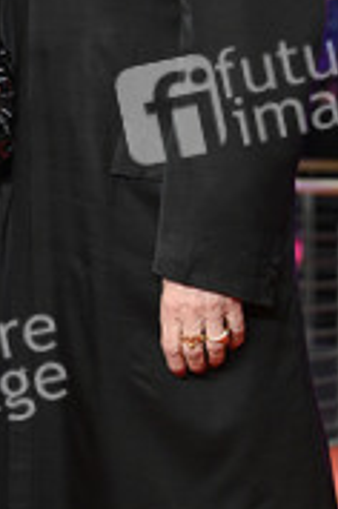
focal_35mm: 220
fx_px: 3110
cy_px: -46
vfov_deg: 9.3
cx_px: 3
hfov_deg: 6.2
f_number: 5.6
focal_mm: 98
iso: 5000
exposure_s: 1/200
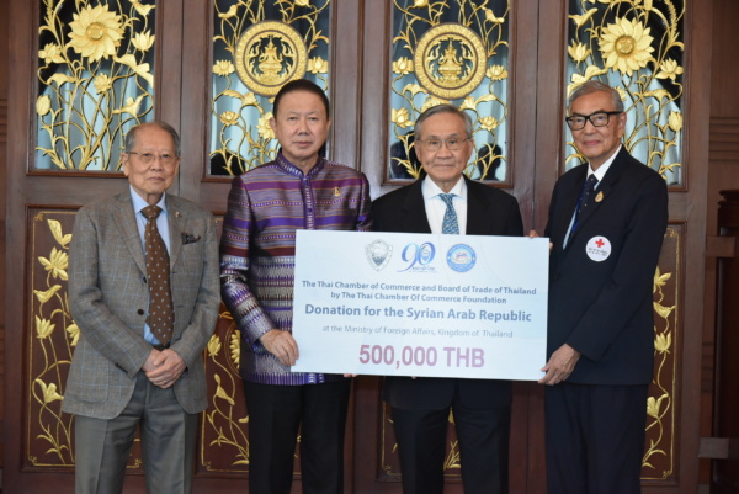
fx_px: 1602
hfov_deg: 26.0
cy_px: 247
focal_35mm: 78
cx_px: 370
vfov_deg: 17.5
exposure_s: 1/160
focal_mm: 78
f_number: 6.3
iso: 4000
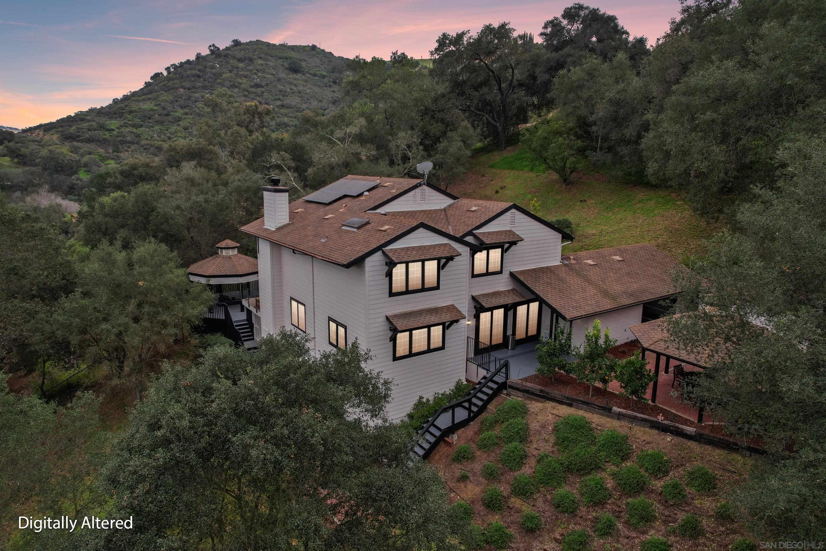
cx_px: 413
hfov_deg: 78.6
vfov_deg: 57.2
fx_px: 505
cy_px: 276
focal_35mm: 22
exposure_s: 1/120
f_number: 2.8
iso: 110
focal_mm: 8.4
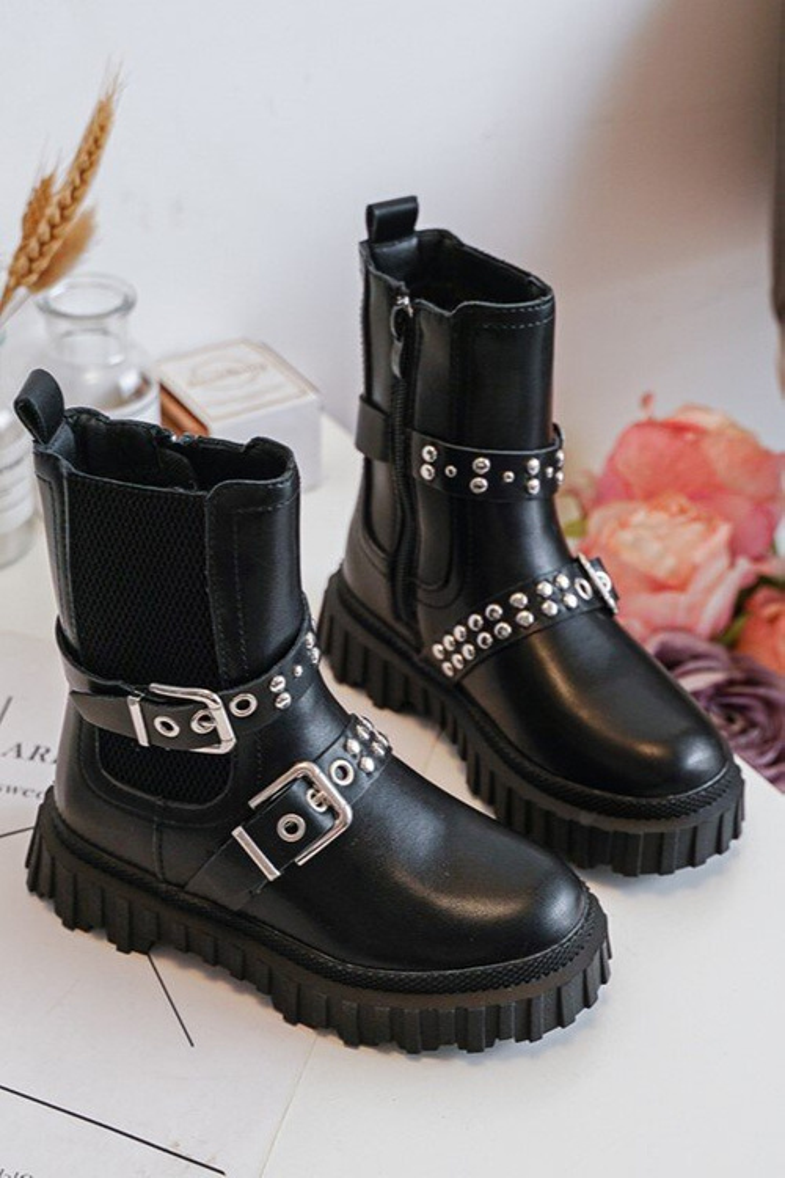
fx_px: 1308
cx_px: 392
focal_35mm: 40
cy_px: 589
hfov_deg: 33.4
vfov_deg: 48.5
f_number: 4
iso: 500
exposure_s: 1/100
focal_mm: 40
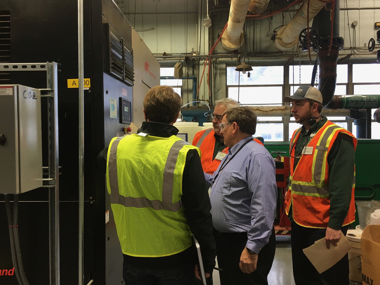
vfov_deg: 46.8
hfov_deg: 60.0
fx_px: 329
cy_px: 143
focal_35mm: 30
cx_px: 195
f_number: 2.2
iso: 32
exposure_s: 1/30
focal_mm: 4.15
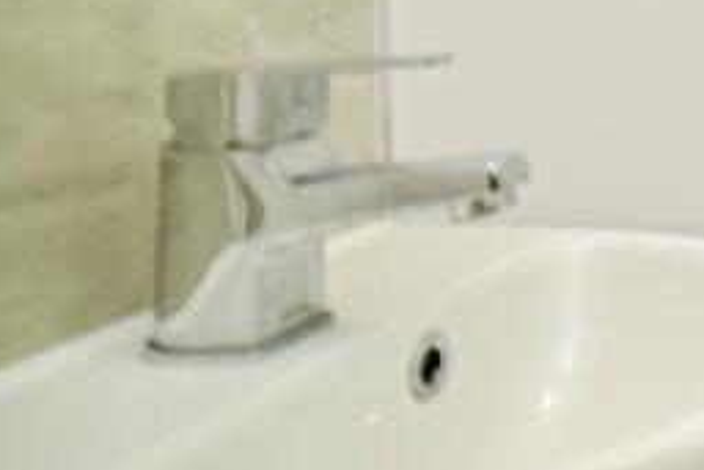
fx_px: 1096
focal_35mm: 56
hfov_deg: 20.2
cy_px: -65
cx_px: 1364
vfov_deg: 22.6
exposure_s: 1/30
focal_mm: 14
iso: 125
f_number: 8
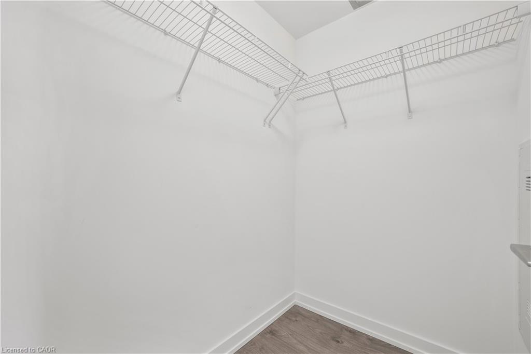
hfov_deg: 100.4
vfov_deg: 77.3
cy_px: 177
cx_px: 266
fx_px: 221
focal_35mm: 15
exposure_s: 1/8
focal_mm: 15
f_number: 8
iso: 400
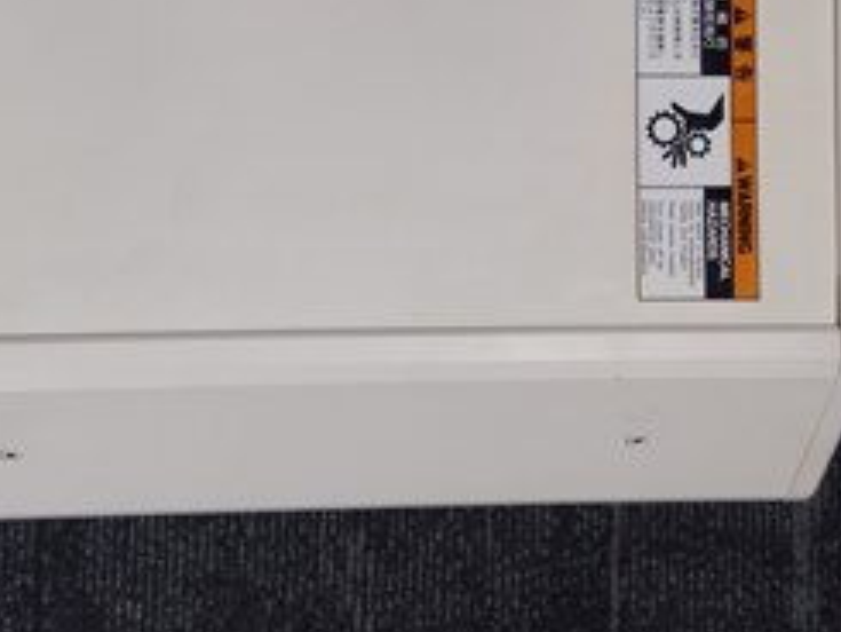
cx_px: 391
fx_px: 1337
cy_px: 122
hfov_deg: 34.9
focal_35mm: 55
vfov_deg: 26.1
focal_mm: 3.79
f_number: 2
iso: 167
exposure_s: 1/33
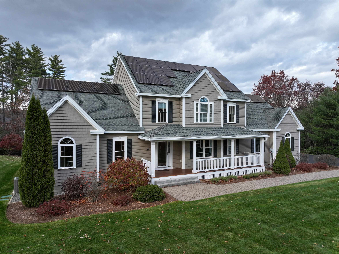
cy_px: 127
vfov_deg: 56.8
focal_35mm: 24
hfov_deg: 71.6
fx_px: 235
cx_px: 170
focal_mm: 12.29
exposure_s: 1/640
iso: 110
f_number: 2.8
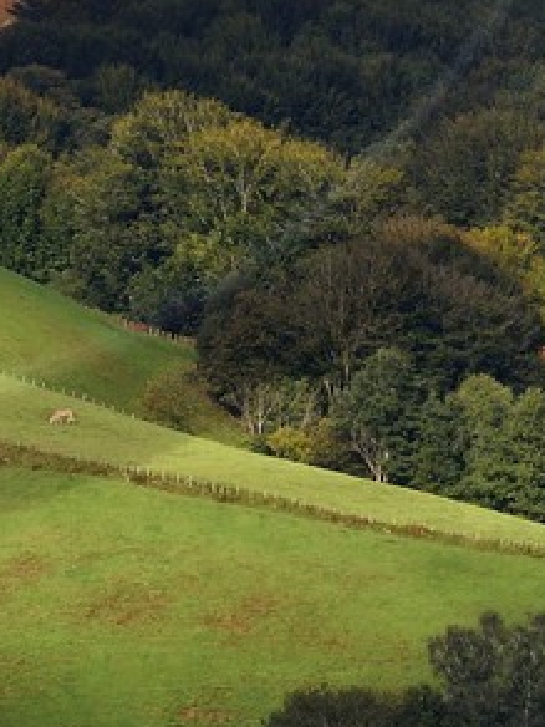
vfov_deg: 1.9
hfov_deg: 1.4
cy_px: -490
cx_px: -279
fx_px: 22084
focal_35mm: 1052
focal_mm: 200
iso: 400
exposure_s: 1/250
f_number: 18
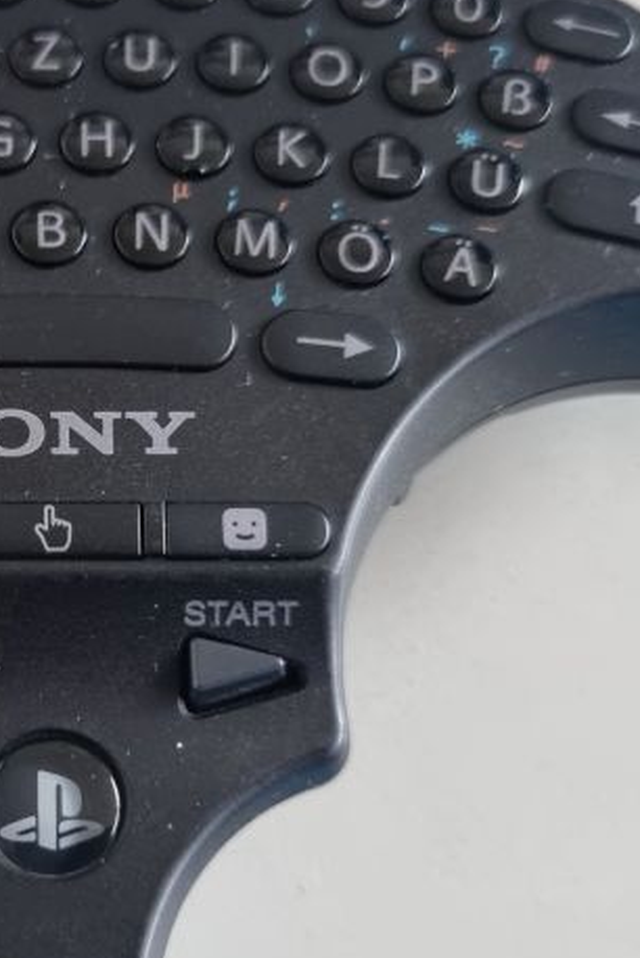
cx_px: -4
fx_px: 1571
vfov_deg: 33.8
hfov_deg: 22.1
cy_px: 569
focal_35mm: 59
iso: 250
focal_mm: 5.4
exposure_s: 1/50
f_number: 1.8
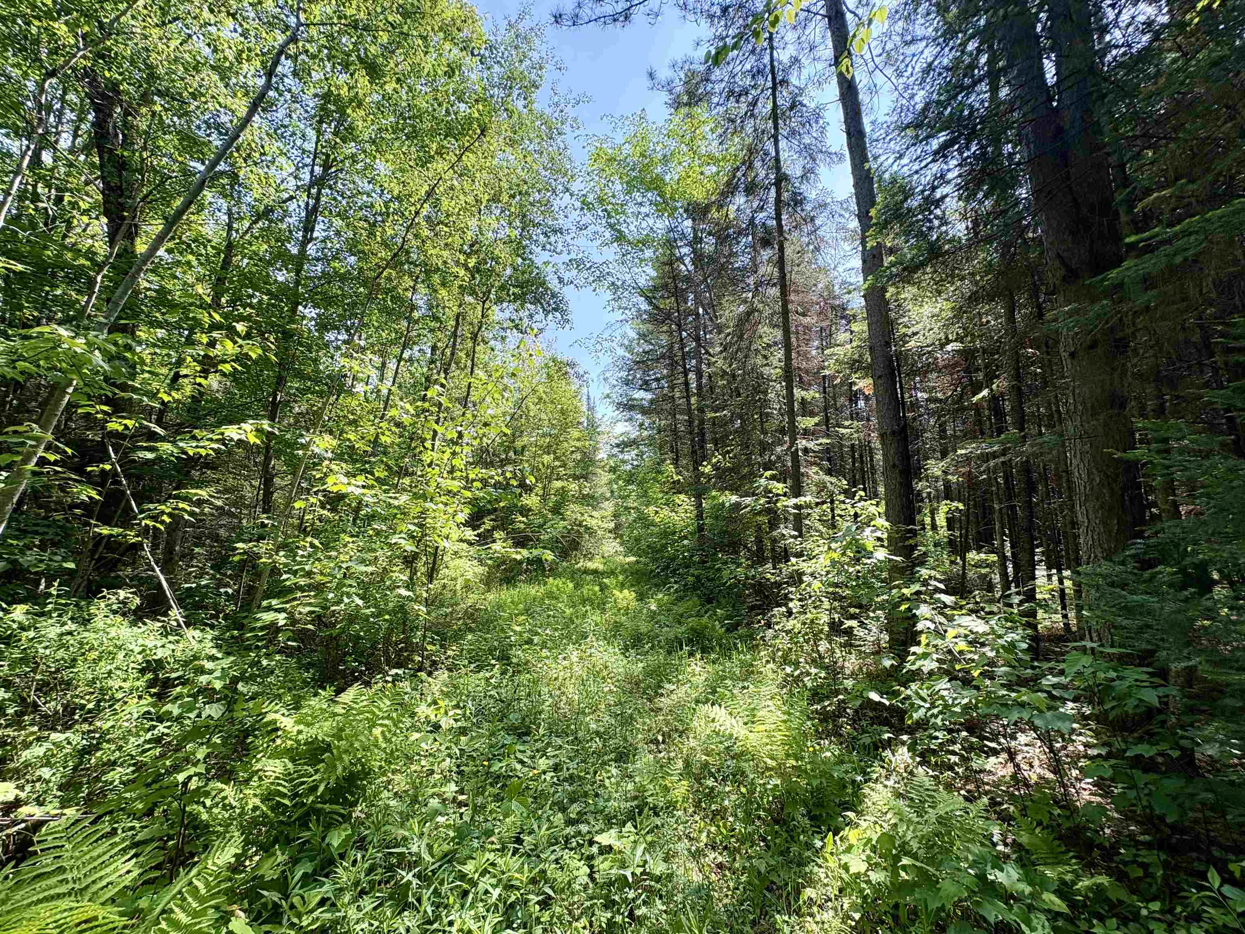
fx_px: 504
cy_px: 467
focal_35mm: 14
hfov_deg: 102.1
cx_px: 622
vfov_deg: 85.7
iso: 50
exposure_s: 1/416
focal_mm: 2.22
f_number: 2.2
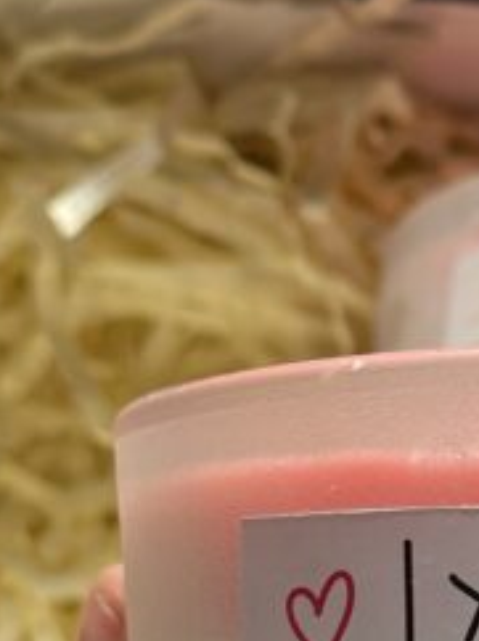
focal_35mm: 159
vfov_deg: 12.3
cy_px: 607
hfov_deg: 9.3
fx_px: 2939
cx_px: 468
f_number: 1.78
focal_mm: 6.86
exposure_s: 1/230
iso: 80
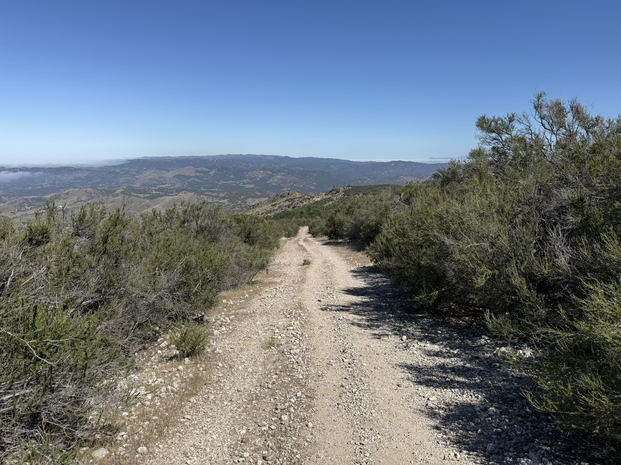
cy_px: 232
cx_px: 310
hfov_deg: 71.6
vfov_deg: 56.8
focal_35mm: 24
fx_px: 431
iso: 80
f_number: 1.78
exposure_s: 1/7353
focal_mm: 6.76
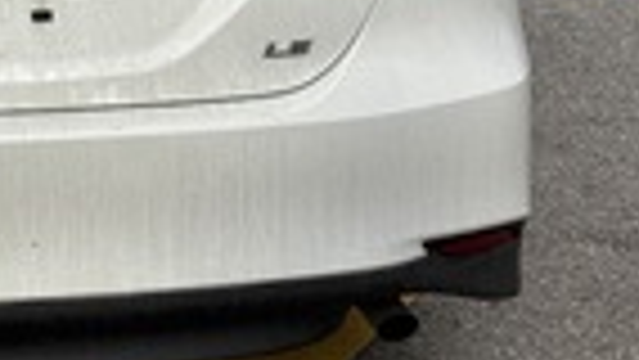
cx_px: -50
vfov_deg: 14.0
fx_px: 1424
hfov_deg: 23.8
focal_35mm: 84
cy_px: -65
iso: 50
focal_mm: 5.96
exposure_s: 1/2710
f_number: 1.6
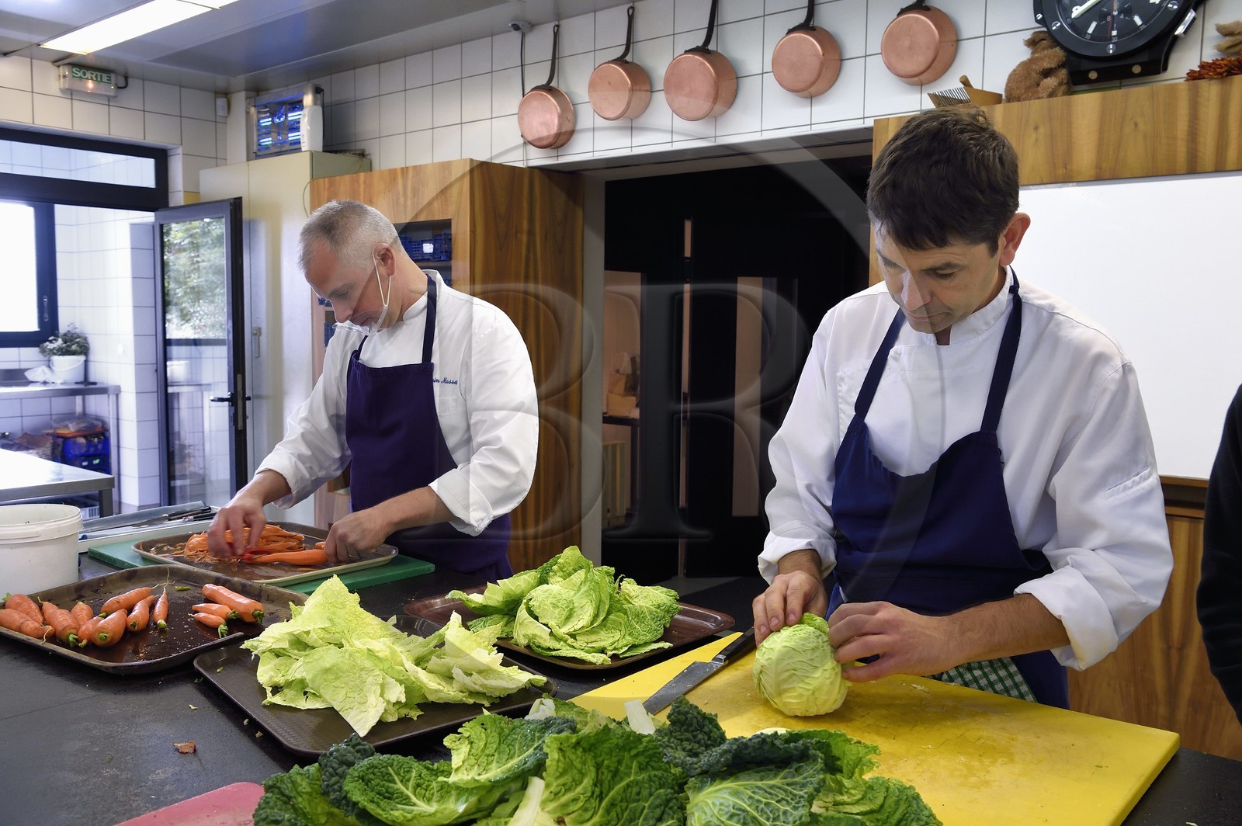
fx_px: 1103
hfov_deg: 58.8
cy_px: 413
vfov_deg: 41.0
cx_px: 621
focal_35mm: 32
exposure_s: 1/60
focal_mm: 32
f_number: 9
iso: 1600
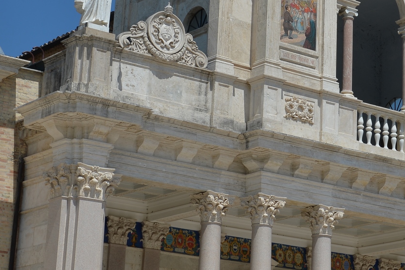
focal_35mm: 110
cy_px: 58
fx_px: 1237
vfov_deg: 12.4
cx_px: 360
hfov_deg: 18.3
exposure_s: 1/250
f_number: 11
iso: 100
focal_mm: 48
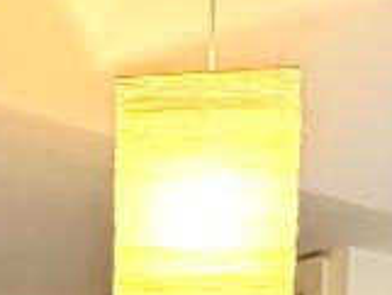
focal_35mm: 89
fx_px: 1009
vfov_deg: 12.7
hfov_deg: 22.0
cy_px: 714
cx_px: 163
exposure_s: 1/50
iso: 160
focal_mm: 2.22
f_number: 2.2
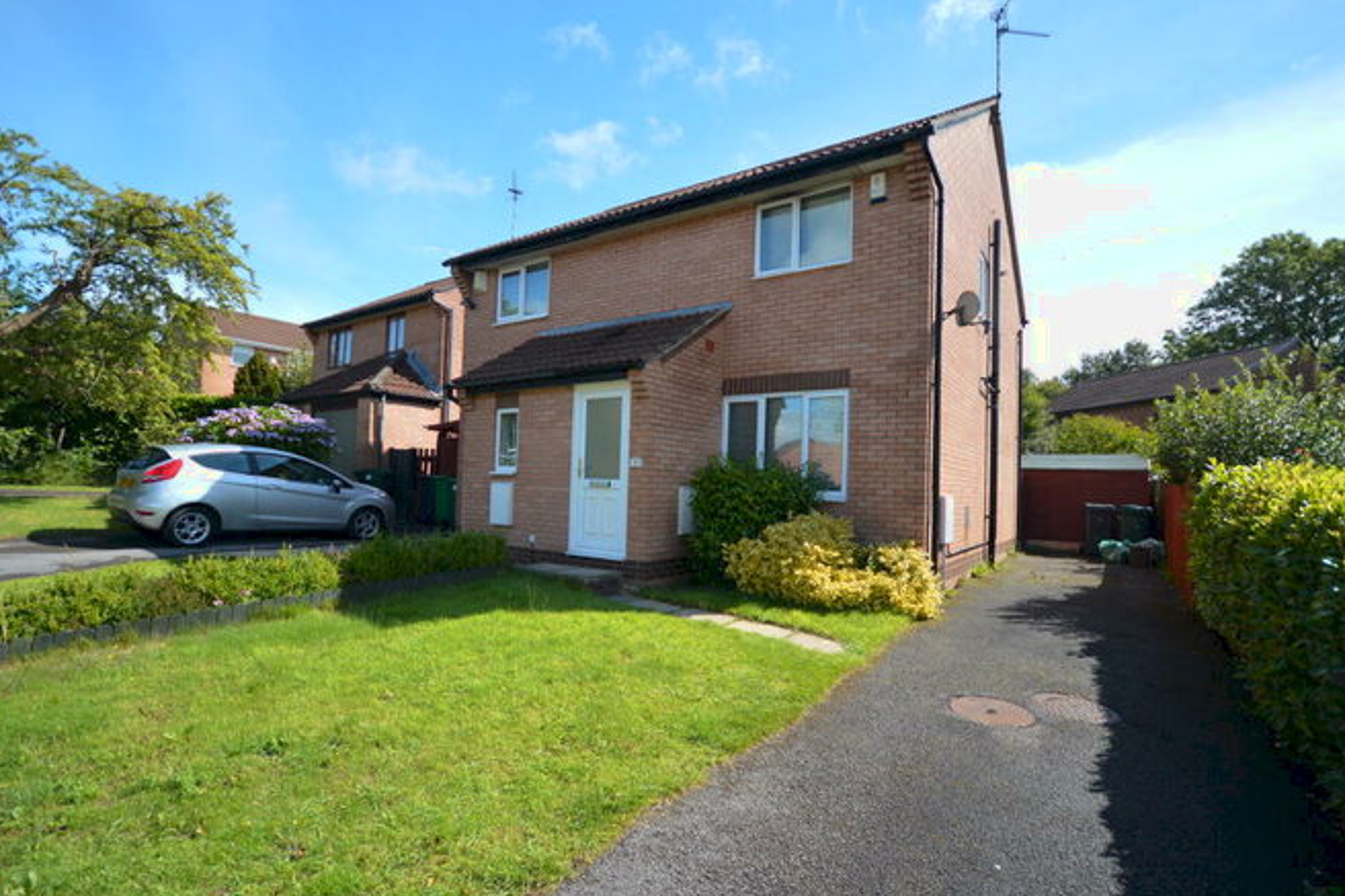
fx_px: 598
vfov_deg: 73.7
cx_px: 662
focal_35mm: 16
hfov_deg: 96.7
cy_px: 459
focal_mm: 10
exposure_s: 1/1250
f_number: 4.5
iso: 400
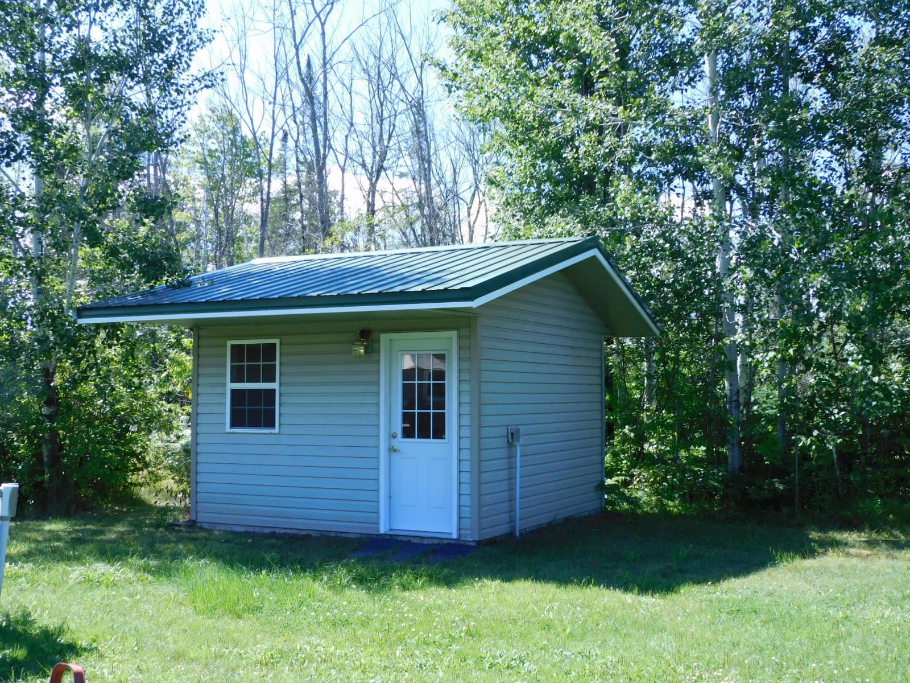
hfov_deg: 46.8
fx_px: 1052
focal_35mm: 40
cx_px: 455
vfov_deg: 36.0
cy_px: 342
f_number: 3.8
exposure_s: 1/320
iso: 125
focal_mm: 7.2
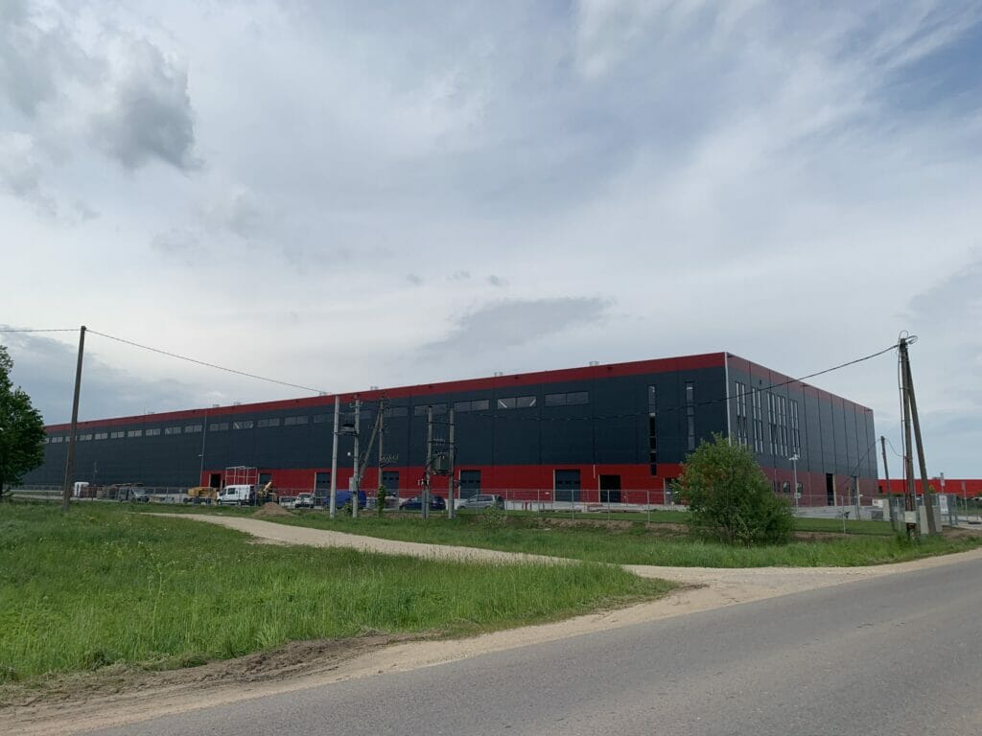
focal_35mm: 26
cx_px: 491
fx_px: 738
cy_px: 368
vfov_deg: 53.1
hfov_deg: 67.3
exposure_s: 1/4673
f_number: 1.8
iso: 25
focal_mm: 4.25
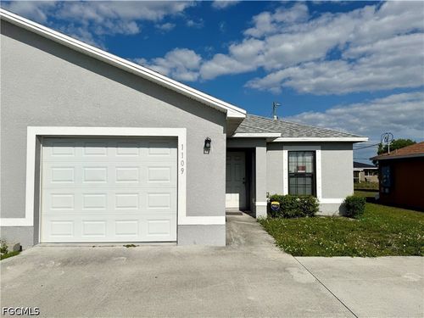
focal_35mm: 24
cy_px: 159
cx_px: 212
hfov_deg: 71.6
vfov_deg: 56.8
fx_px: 294
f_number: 1.78
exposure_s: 1/14286
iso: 64
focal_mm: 6.76
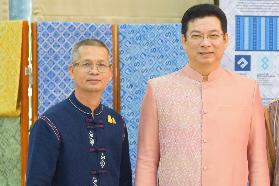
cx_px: 266
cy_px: 105
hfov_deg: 12.3
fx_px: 1279
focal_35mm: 165
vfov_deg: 8.3
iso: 2000
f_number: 3.5
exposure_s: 1/60
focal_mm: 50
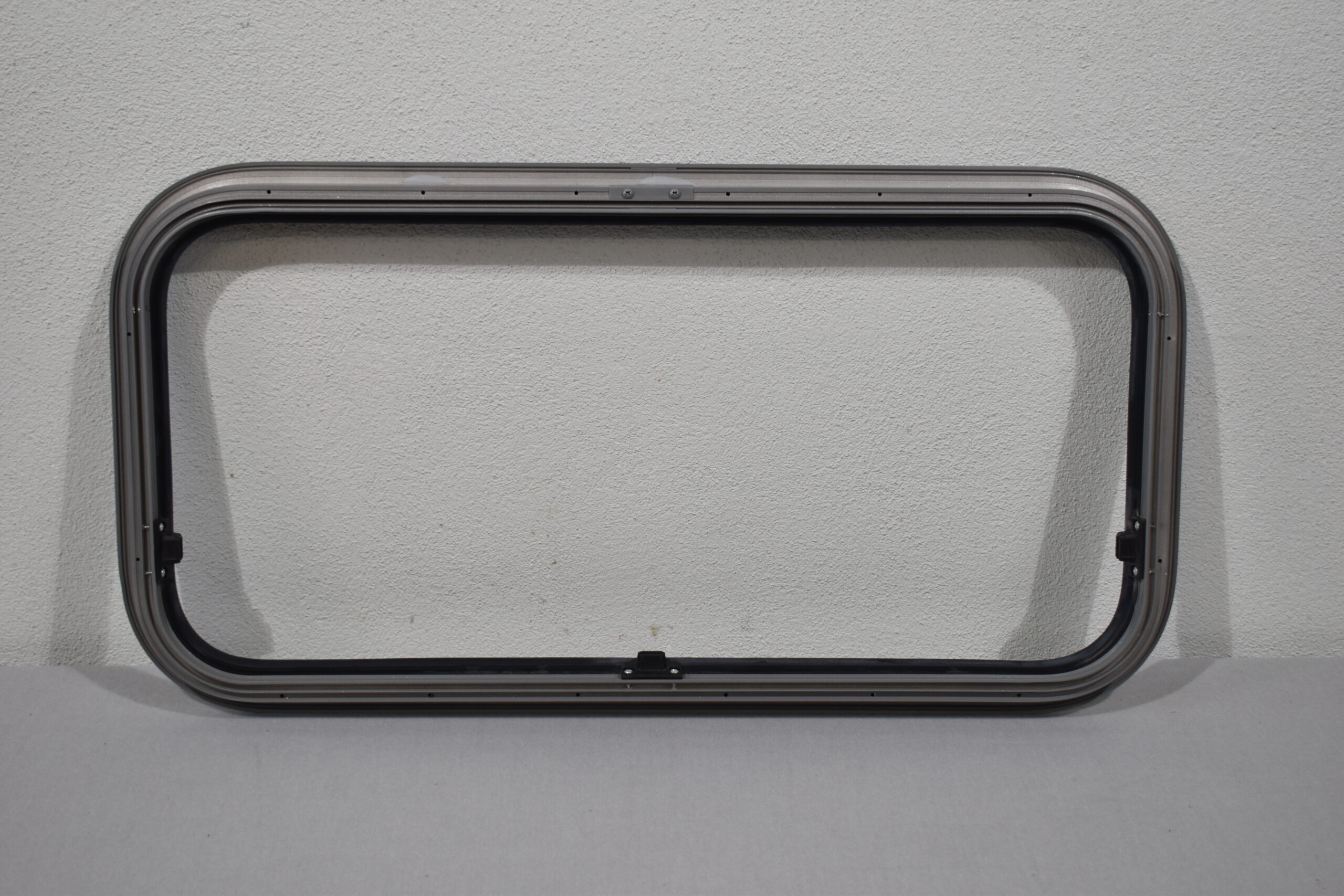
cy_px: 448
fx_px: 1904
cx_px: 672
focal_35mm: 51
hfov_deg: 38.9
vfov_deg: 26.5
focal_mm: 34
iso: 360
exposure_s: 1/125
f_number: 5.6
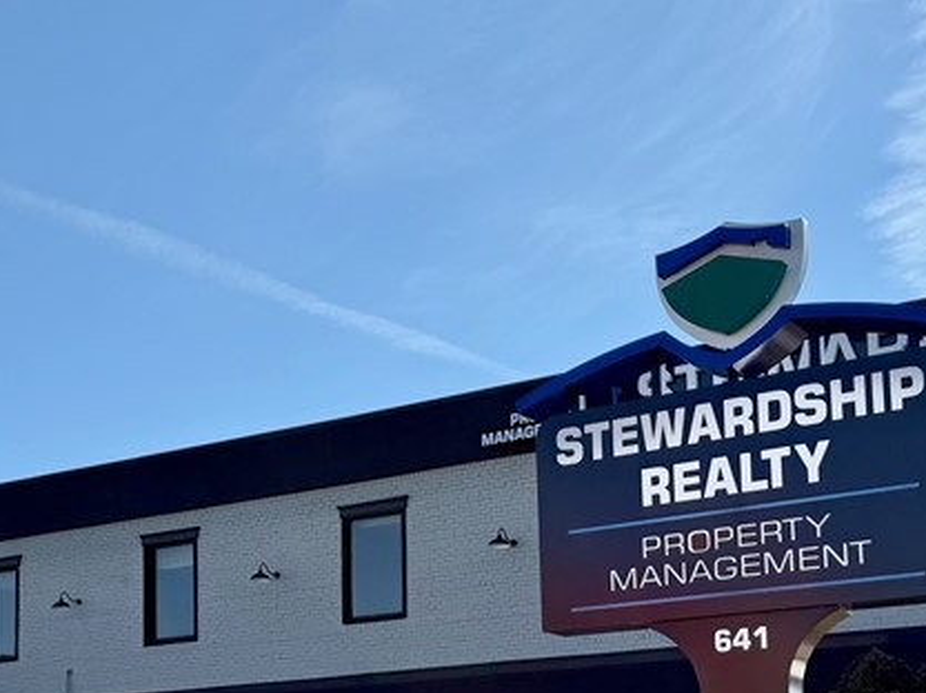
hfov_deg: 32.5
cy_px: 635
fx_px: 1577
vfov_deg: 24.0
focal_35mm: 59
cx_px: 338
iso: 80
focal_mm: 6.76
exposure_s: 1/4405
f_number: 1.78
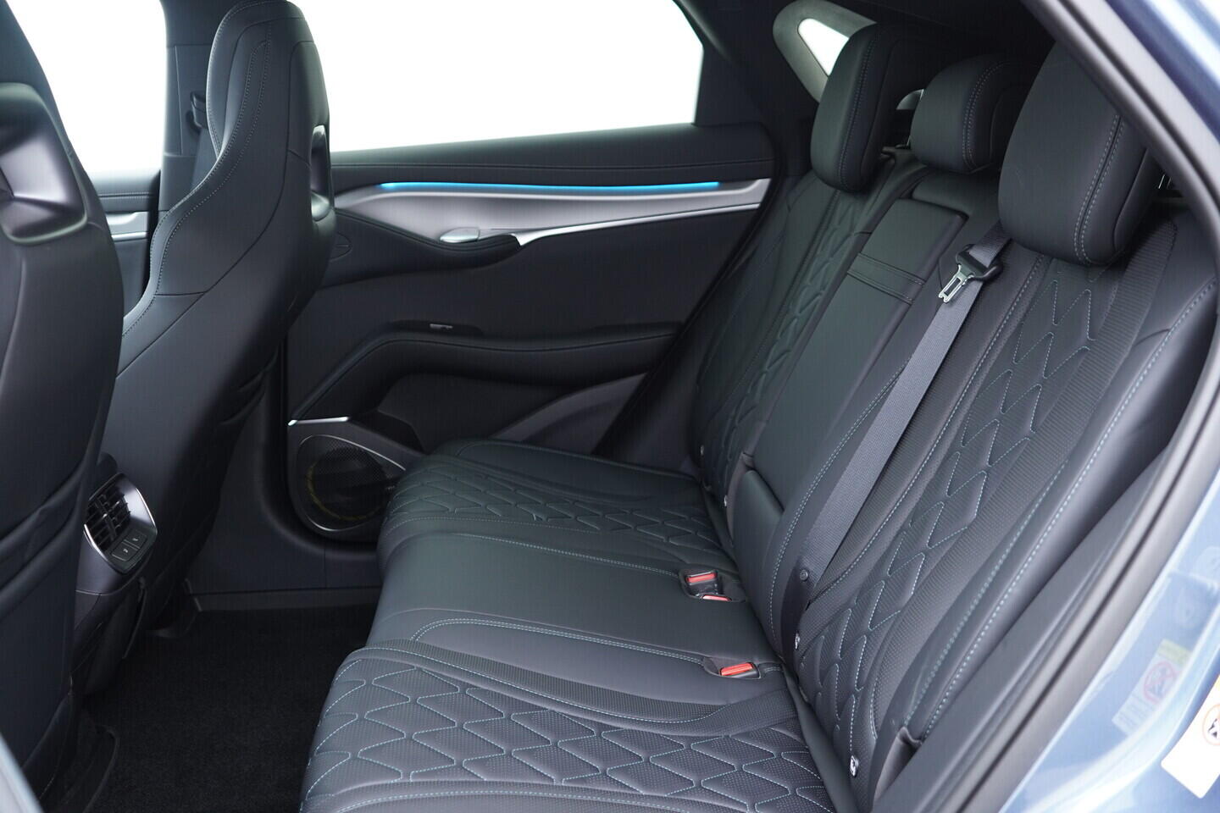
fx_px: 1220
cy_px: 406
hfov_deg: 53.1
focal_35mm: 36
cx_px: 610
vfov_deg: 36.9
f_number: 2.8
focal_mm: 24
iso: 640
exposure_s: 1/40
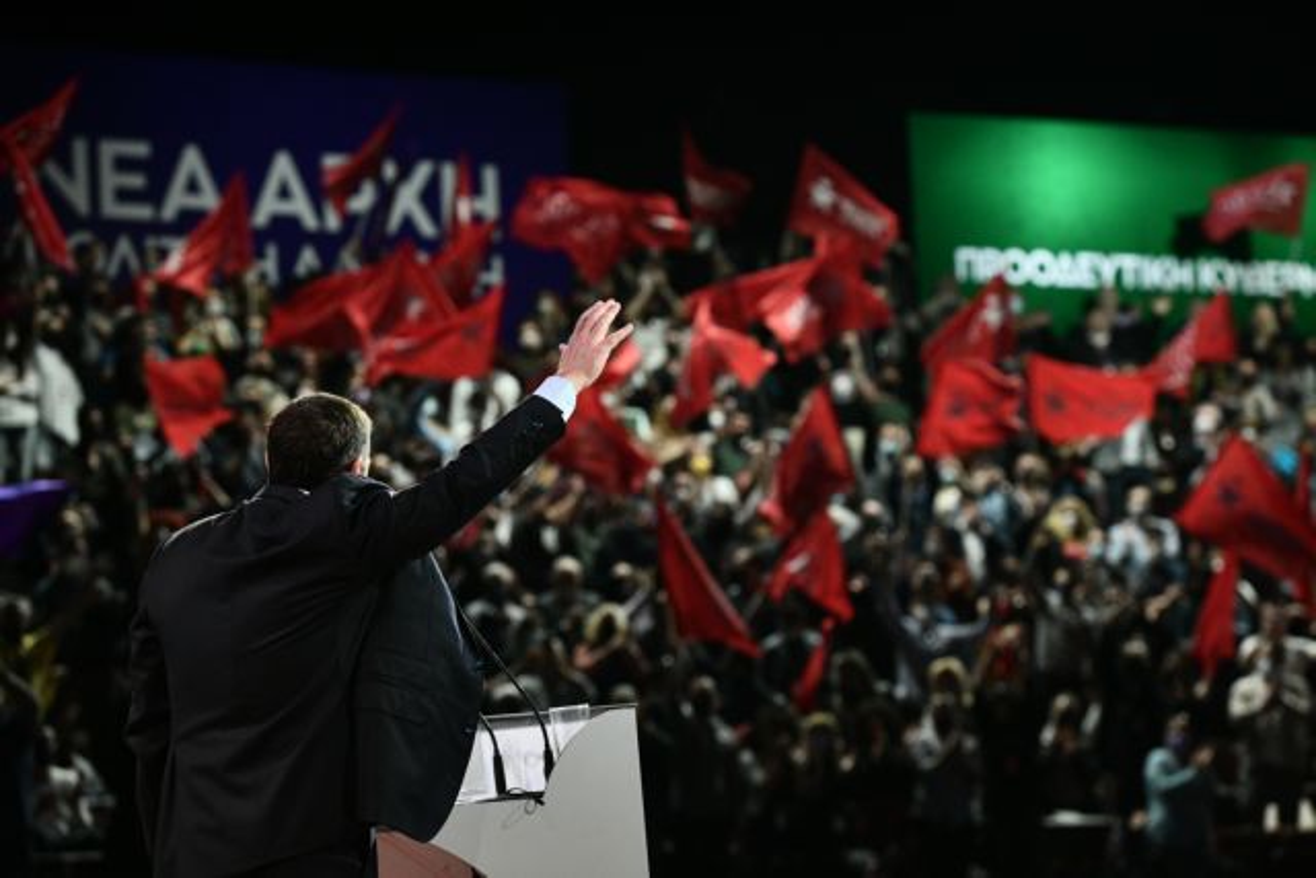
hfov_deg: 14.2
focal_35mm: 145
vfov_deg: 9.5
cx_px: 658
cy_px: 439
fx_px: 5301
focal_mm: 145
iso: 4000
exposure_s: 1/400
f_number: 4.5
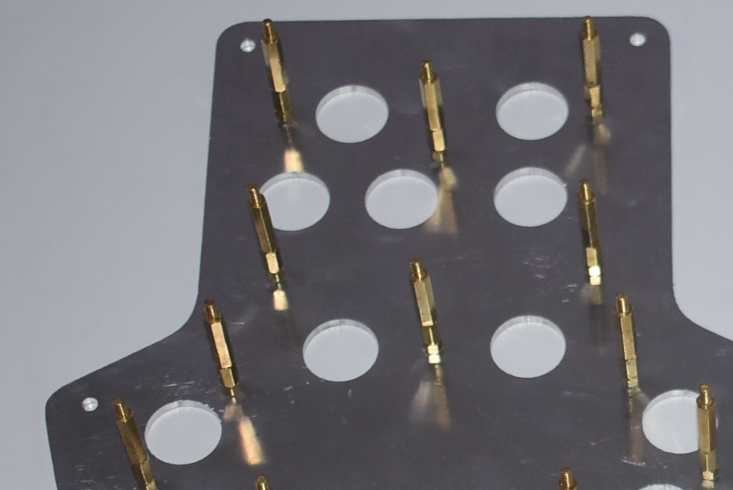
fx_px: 3198
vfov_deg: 8.6
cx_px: 955
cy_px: 731
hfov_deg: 12.7
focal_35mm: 157
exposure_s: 1/60
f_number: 4.5
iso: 900
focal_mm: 32
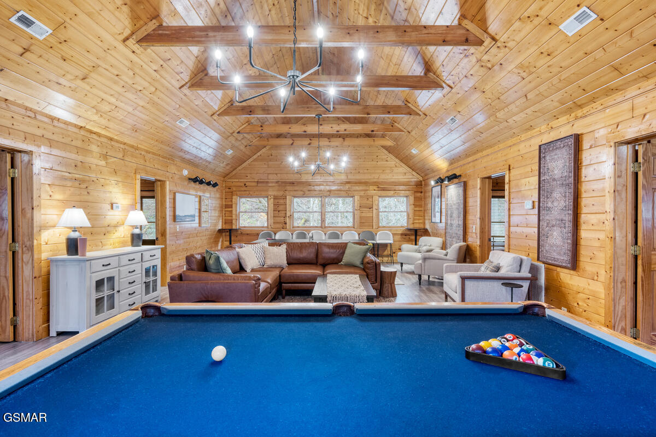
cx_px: 328
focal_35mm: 17
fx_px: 310
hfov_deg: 93.3
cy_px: 218
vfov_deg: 70.4
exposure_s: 1/2.5
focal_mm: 17
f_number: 8
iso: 200
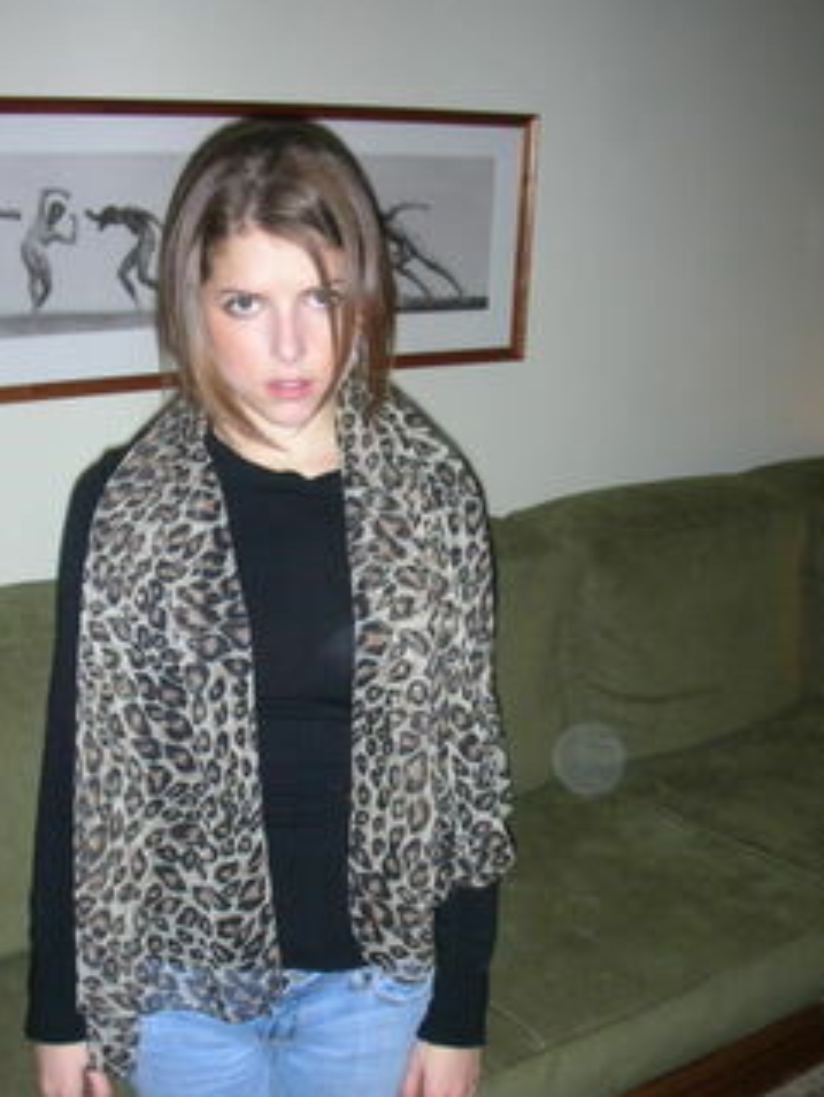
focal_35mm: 44
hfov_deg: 32.8
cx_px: 345
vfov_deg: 42.8
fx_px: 1395
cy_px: 638
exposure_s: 1/60.1
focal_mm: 5.8
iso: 125
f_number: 3
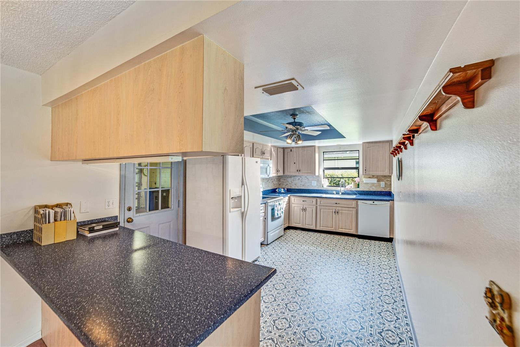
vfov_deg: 81.2
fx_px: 202
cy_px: 174
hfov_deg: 104.2
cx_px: 260
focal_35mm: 14
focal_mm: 14
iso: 160
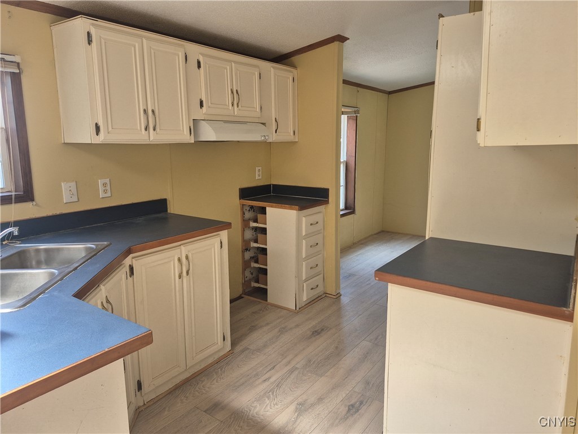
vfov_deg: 58.9
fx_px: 384
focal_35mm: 23
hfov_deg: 73.9
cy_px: 217
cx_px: 289
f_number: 1.8
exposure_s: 1/120
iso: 250
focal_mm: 5.4
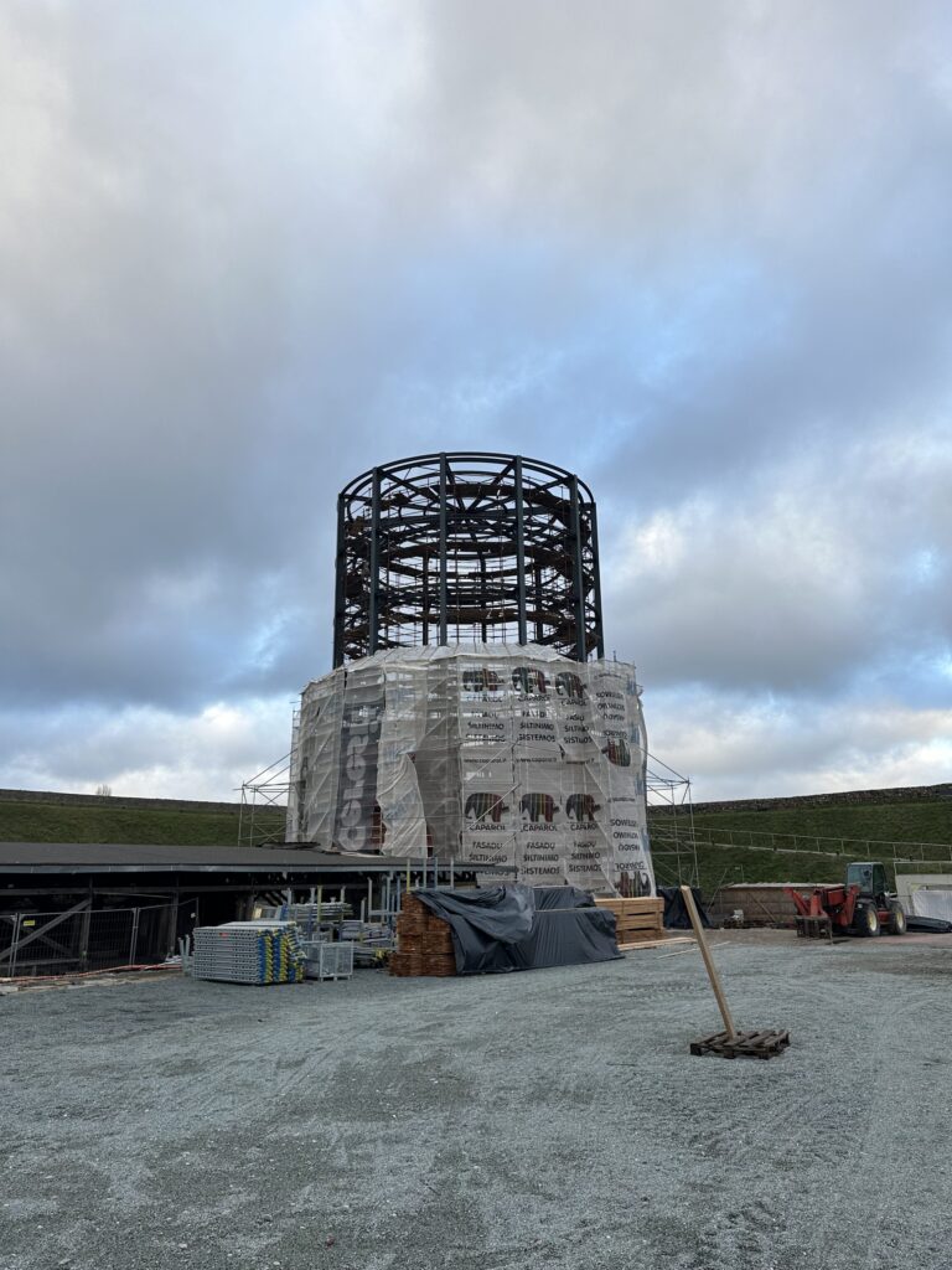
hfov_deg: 56.8
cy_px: 635
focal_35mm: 24
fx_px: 880
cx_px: 476
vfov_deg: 71.6
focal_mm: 6.86
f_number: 1.78
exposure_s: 1/611
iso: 80
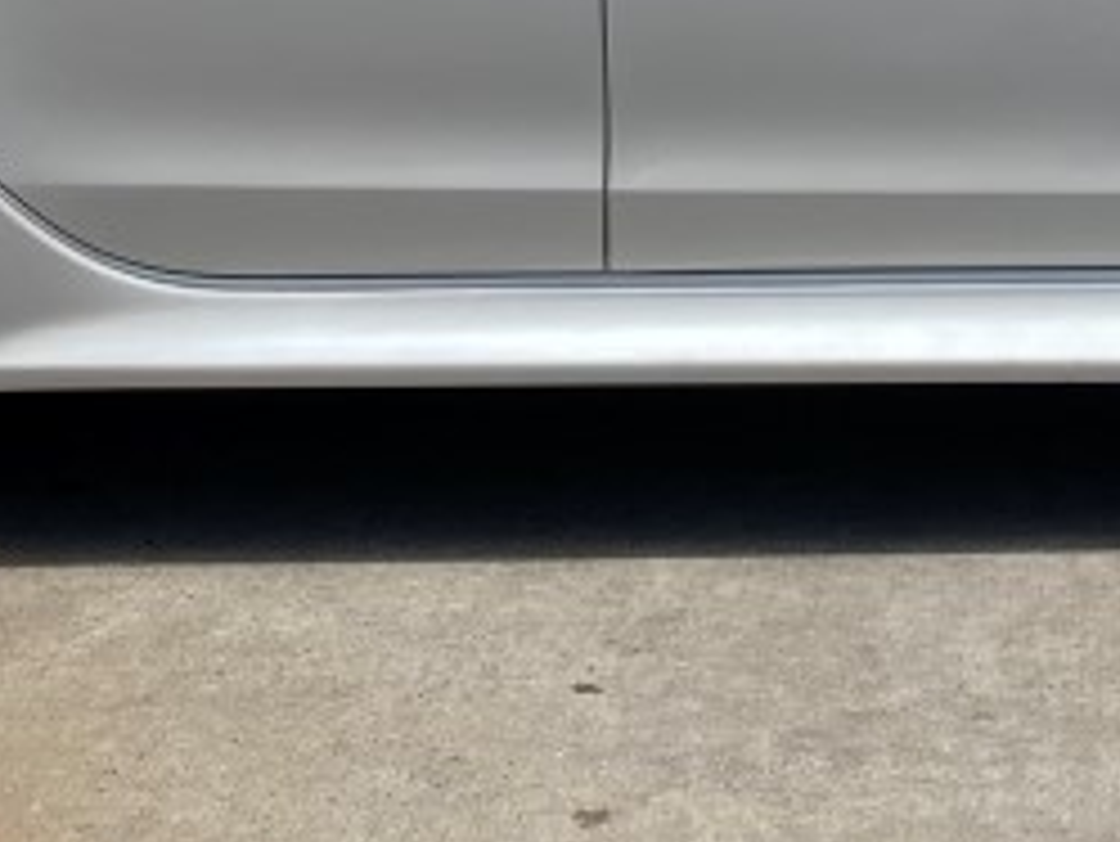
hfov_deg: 17.0
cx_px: 922
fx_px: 3723
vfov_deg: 12.8
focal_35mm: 115
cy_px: 108
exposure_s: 1/1919
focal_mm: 3.99
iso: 20
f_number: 1.8
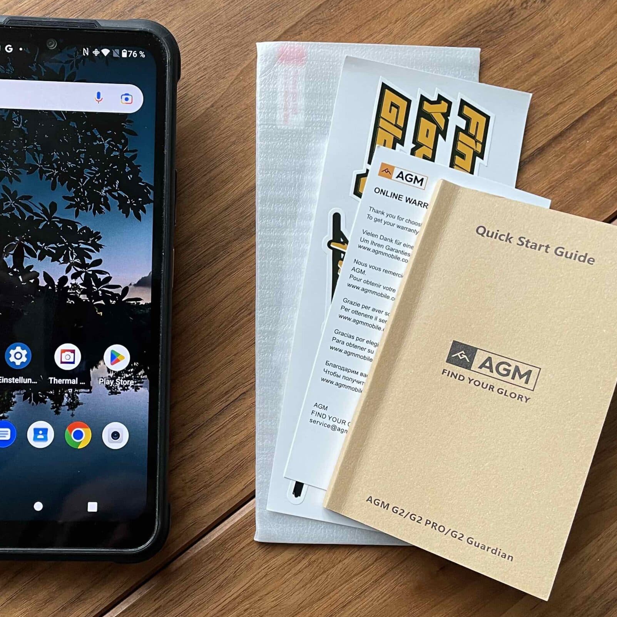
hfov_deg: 37.8
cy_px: 271
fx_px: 867
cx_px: 128
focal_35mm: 43
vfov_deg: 39.1
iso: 125
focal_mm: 4.2
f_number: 1.6
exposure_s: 1/76
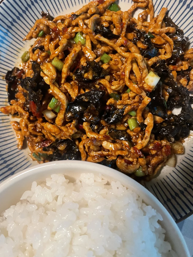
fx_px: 230
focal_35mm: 31
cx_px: 91
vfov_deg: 58.3
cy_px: 121
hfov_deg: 45.4
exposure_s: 1/50
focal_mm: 4.2
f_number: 1.6
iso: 200
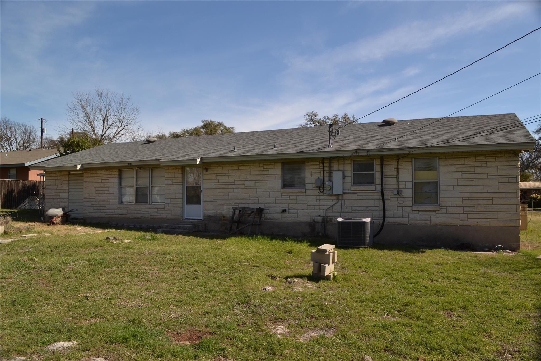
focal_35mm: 27
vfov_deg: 47.9
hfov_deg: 67.4
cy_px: 180
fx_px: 406
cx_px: 270
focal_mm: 18
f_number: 7.1
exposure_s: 1/200
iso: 100
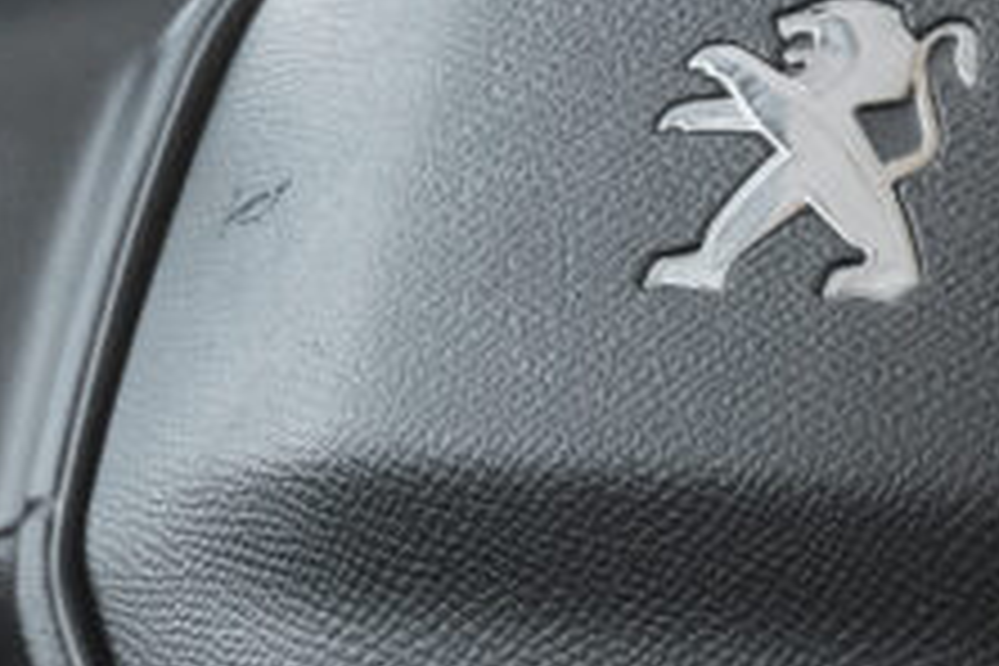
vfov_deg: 4.4
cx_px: 86
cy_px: 371
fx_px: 8685
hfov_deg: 6.6
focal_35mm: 313
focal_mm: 45
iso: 2000
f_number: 8
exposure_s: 1/125
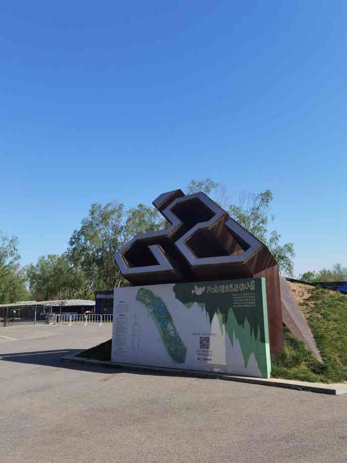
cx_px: 174
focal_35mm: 27
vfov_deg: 65.3
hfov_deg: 51.4
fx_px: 361
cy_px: 232
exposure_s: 1/5000
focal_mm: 6.71
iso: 50
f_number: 1.9
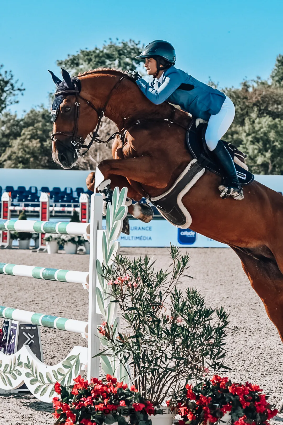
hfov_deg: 8.2
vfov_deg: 12.2
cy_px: 212
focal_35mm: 168
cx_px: 142
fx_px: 1981
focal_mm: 112
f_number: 6.3
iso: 400
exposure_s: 1/1600
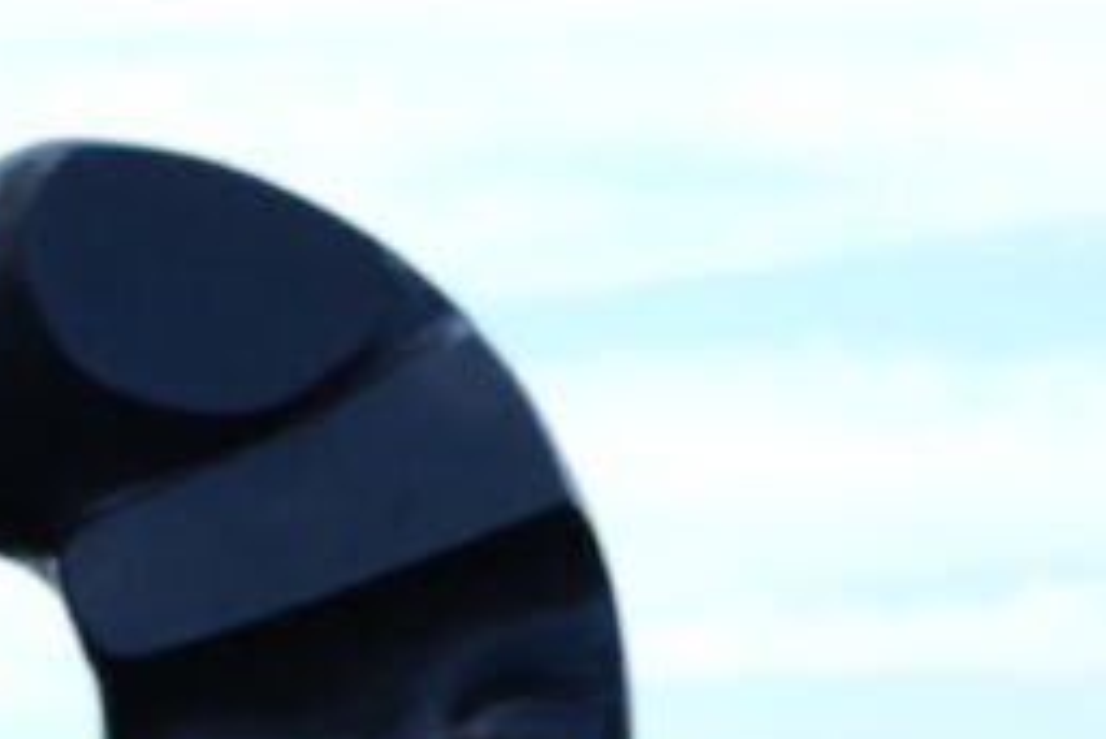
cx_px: -56
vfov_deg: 4.1
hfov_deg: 6.1
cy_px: 1238
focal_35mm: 336
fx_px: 10328
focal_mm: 56
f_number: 4
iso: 200
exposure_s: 1/800
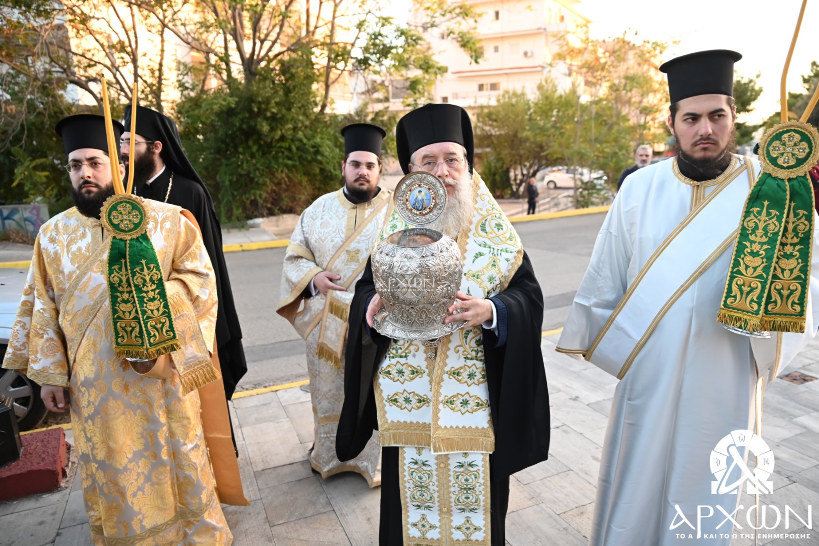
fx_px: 546
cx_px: 410
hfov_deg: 73.7
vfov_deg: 53.1
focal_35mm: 24
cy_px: 273
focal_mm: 24
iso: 1000
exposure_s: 1/400
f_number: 2.8
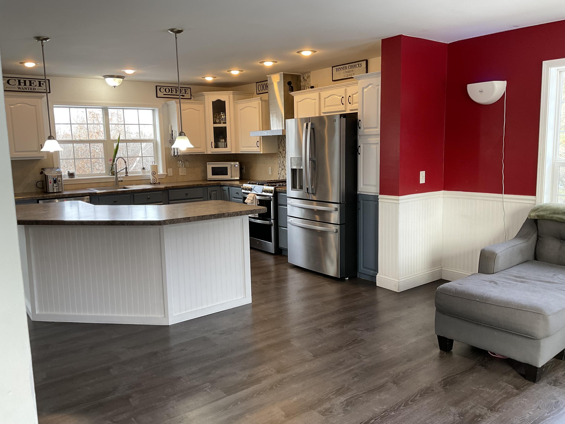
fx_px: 473
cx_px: 282
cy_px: 212
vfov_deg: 48.2
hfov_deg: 61.7
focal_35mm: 29
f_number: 1.8
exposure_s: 1/60
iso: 50
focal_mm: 3
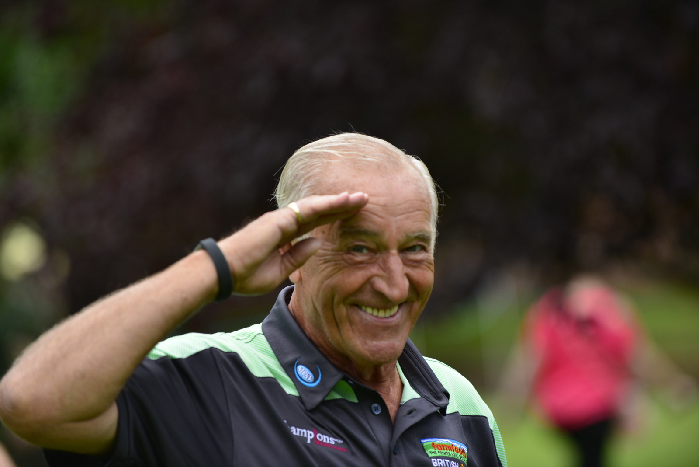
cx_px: 350
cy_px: 234
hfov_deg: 10.3
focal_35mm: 200
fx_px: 3885
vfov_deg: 6.9
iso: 250
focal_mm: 200
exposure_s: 1/800
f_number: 3.5
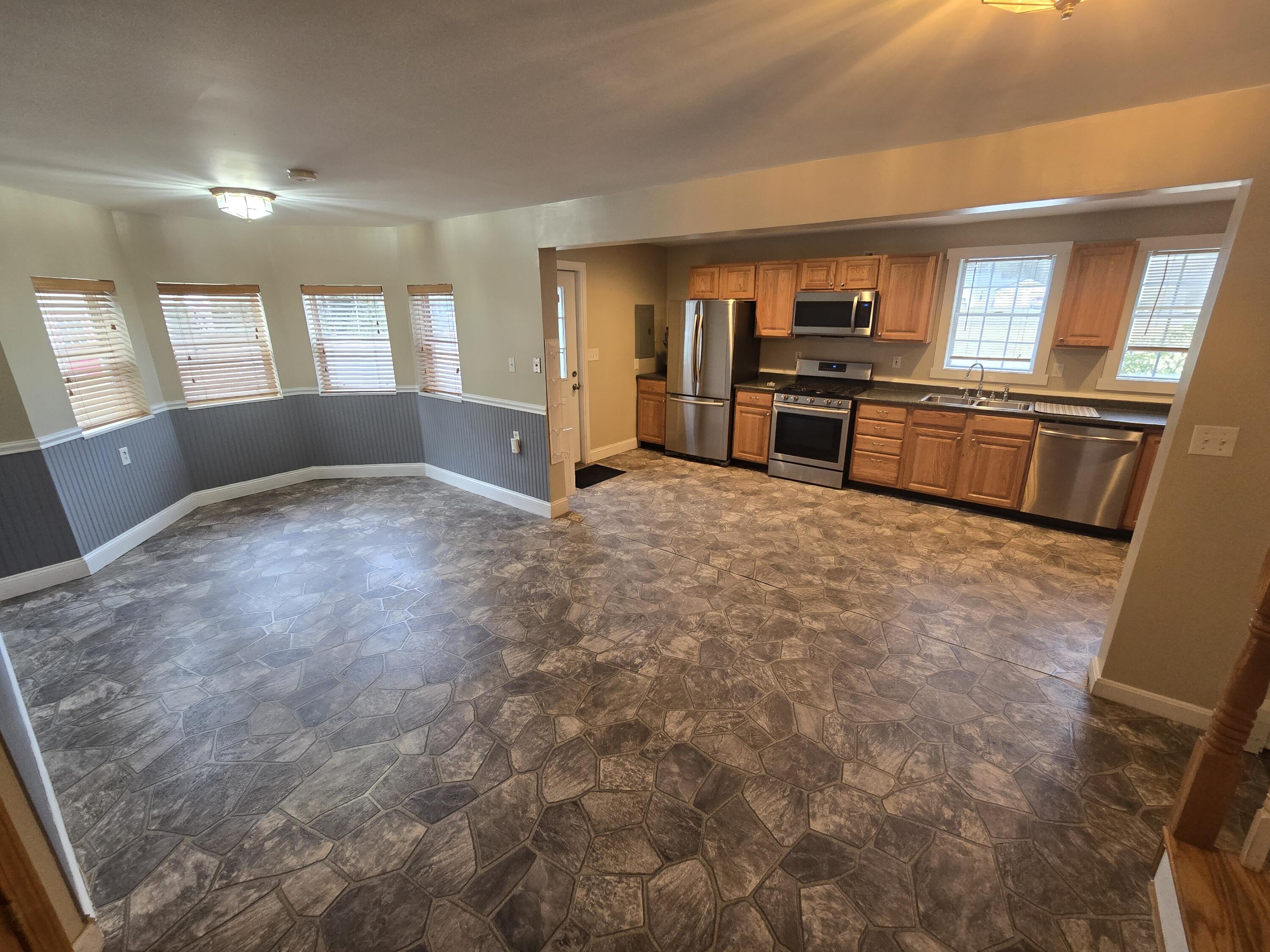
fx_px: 477
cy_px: 476
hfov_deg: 106.2
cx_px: 635
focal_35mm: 13
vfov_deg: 89.9
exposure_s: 1/60
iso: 200
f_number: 2.2
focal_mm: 2.2
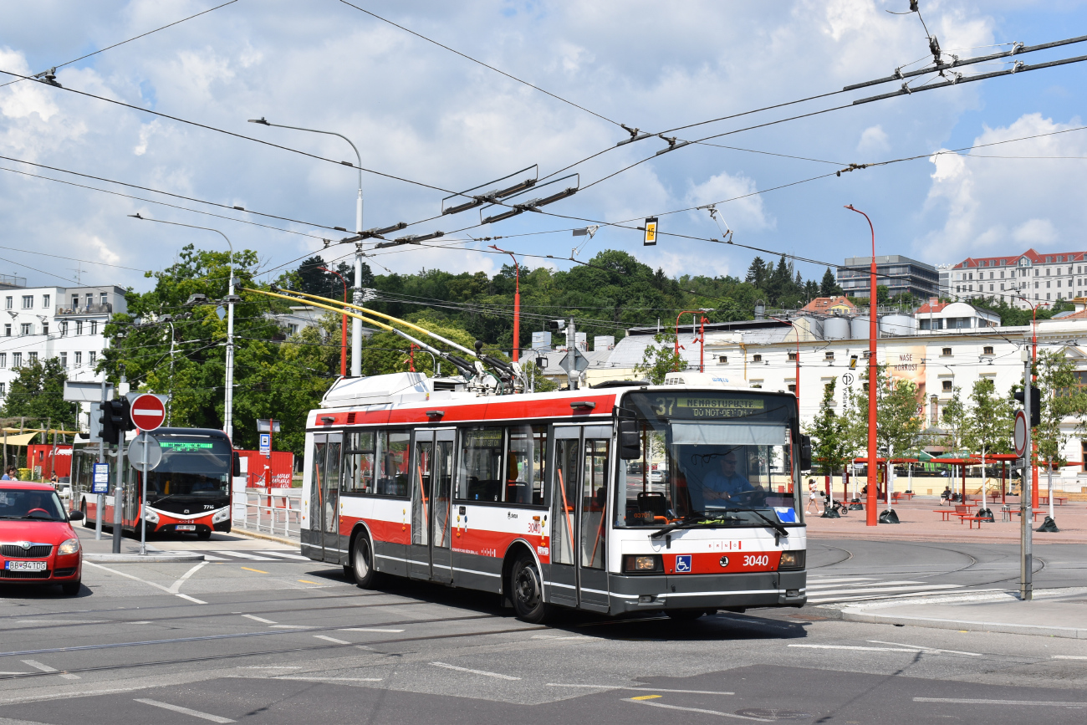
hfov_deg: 37.8
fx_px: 1585
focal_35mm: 52
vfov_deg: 25.8
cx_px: 544
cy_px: 362
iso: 200
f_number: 10
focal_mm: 35
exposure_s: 1/400
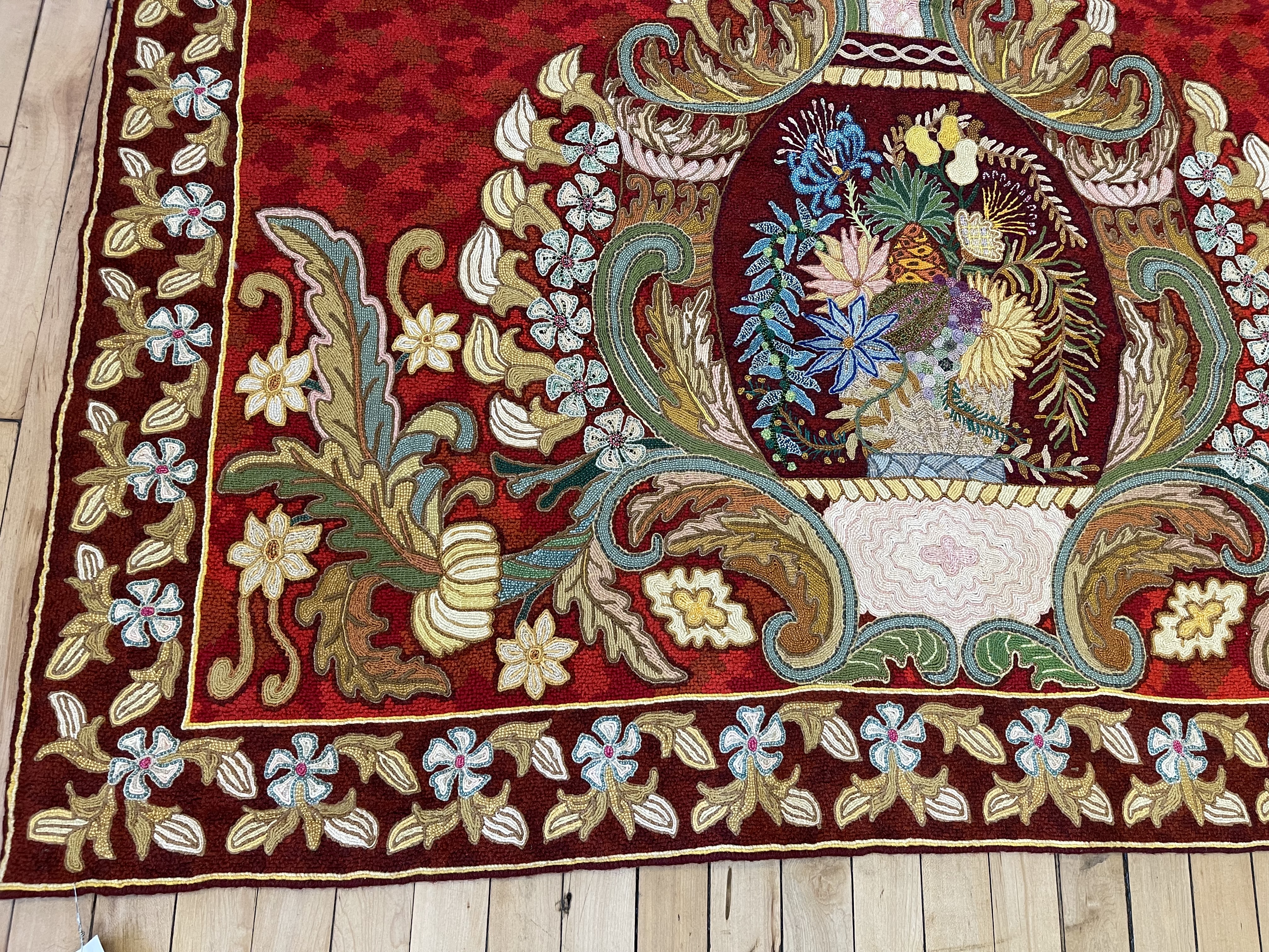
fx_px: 916
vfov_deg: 54.9
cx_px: 634
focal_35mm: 25
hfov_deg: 69.4
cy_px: 476
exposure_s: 1/41
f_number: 1.6
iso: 125
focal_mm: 5.1
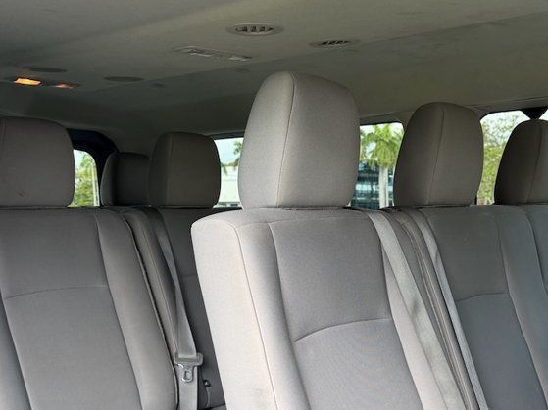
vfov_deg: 32.3
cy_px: 307
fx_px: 696
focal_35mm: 44
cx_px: 345
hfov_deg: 42.6
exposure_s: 1/174
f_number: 1.78
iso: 64
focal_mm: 6.76
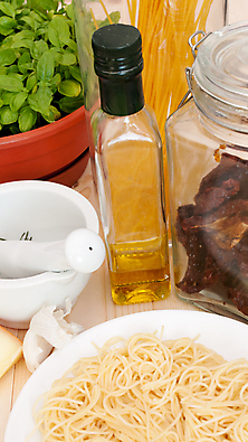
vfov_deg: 29.5
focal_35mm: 72
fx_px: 837
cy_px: 222
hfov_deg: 16.9
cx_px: 130
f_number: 10
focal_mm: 45
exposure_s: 1/25
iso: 200
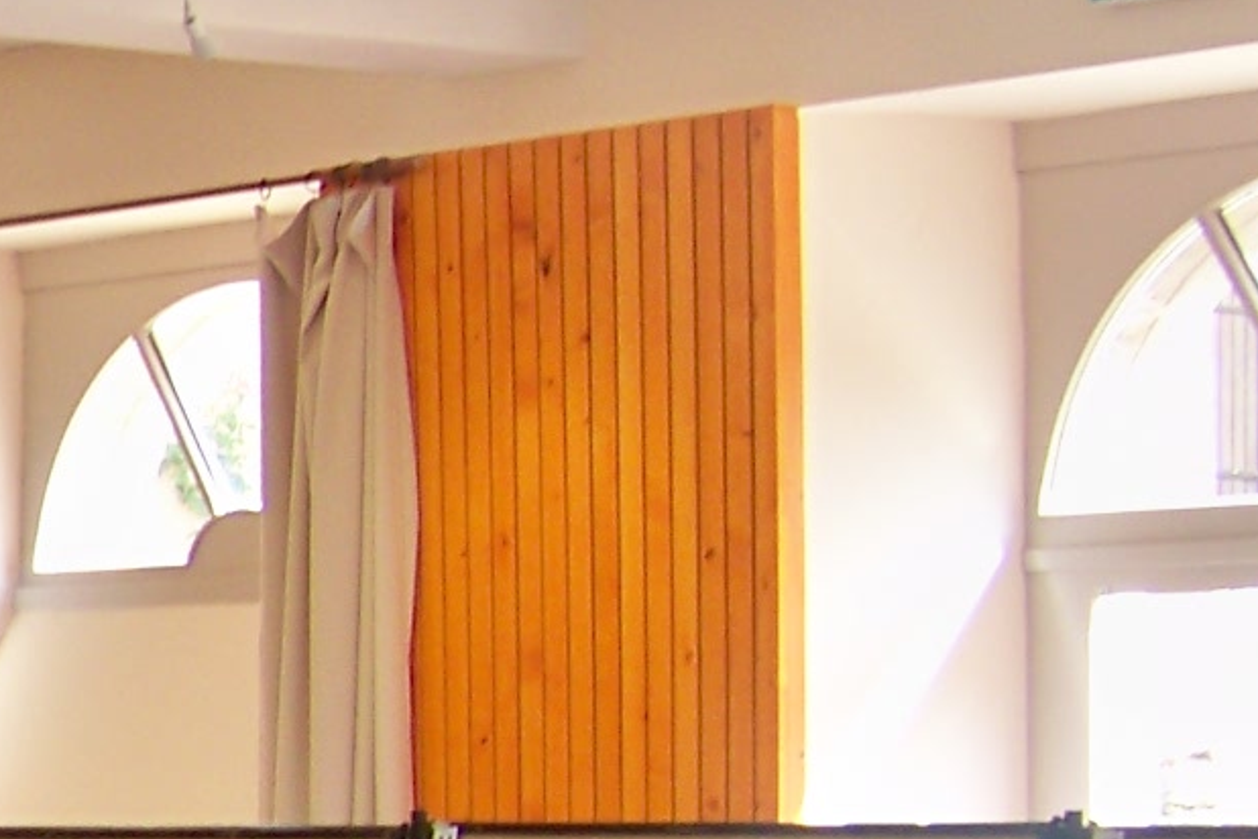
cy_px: 992
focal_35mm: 144
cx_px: -1284
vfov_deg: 9.4
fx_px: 5032
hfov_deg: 12.5
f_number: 2.8
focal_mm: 5.85
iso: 80
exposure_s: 1/50
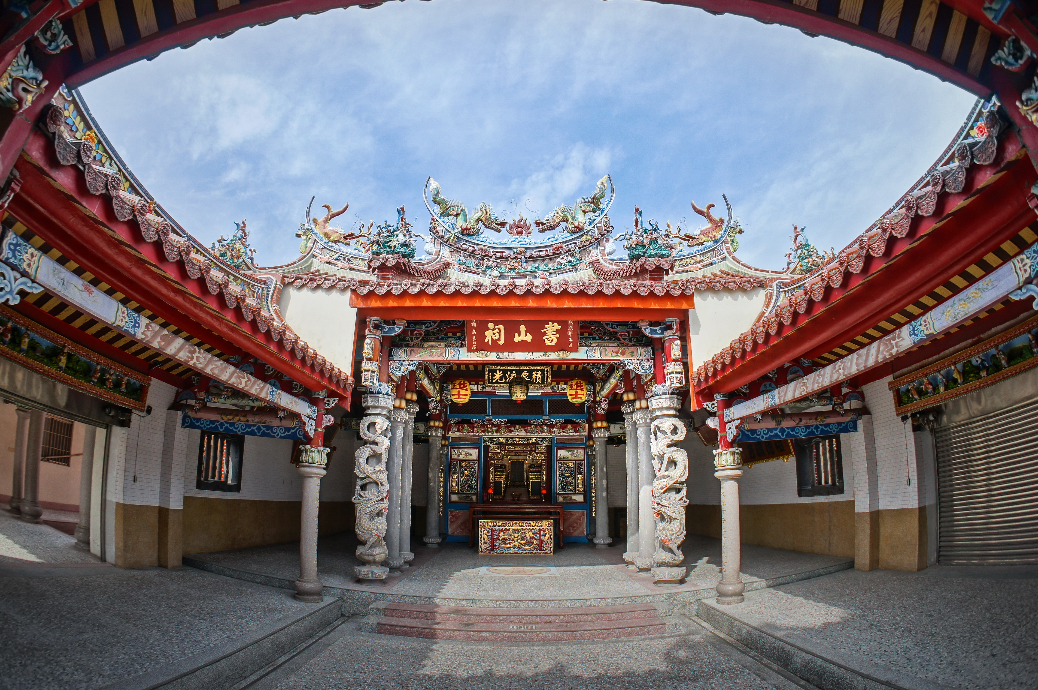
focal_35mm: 24
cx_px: 519
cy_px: 345
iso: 200
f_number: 8
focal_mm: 16
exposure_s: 1/125
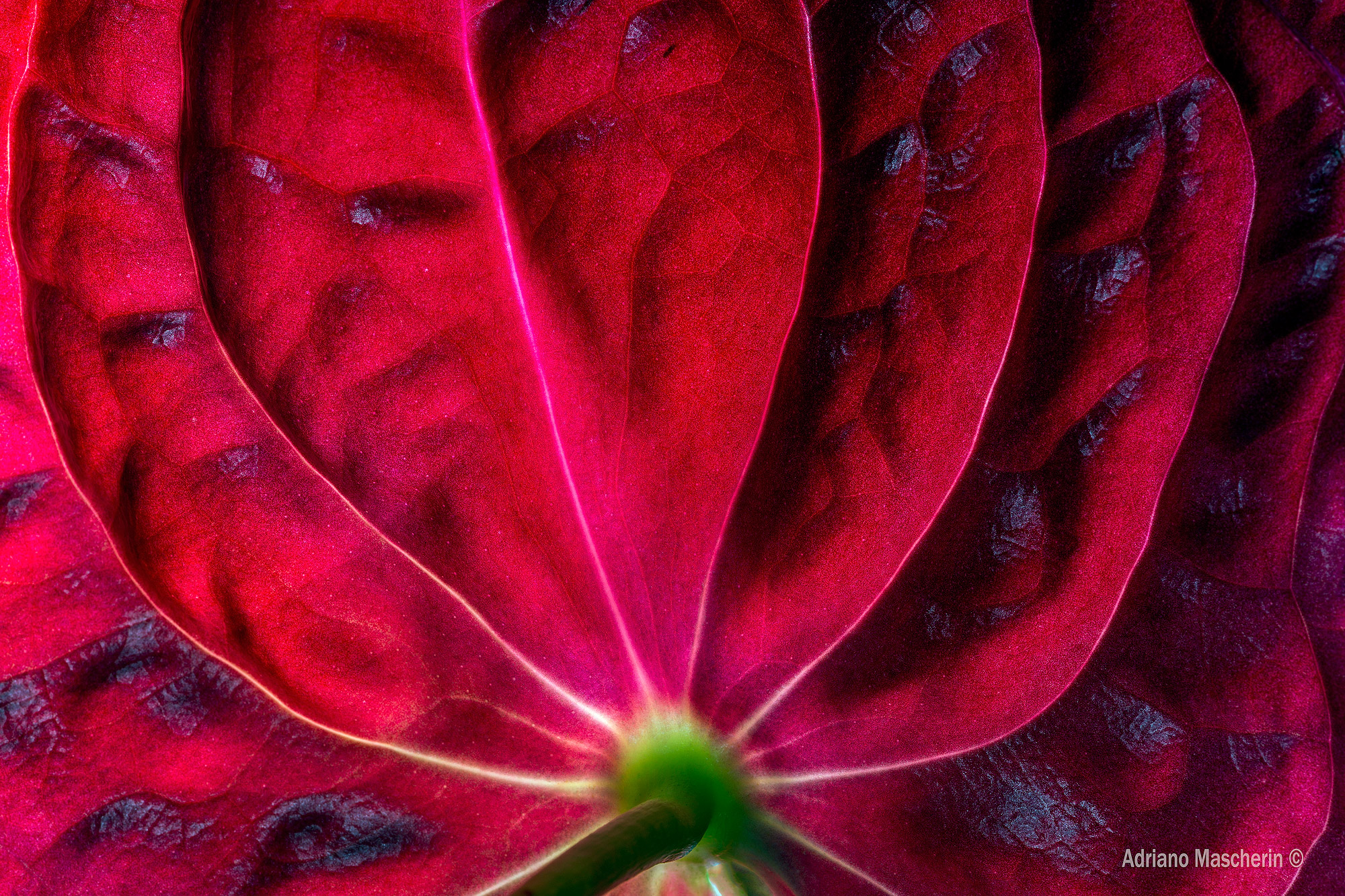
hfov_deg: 19.5
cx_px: 672
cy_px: 448
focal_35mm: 105
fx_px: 3922
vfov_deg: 13.0
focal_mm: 105
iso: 100
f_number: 20
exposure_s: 1.3
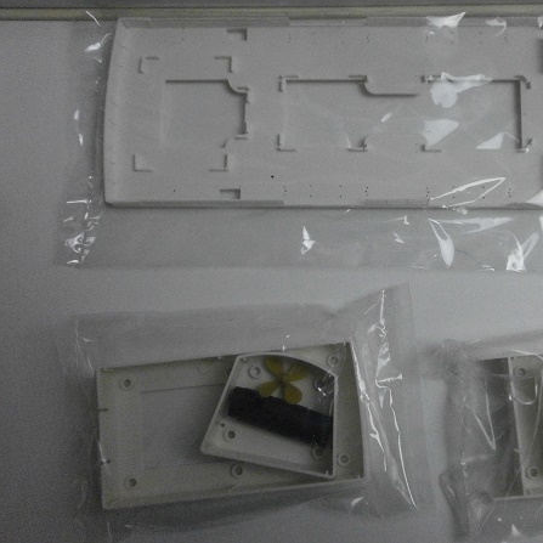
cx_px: 363
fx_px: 674
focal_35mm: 38
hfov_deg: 43.2
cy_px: 271
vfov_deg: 43.9
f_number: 3.1
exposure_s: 1/200
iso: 800
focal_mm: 5.8
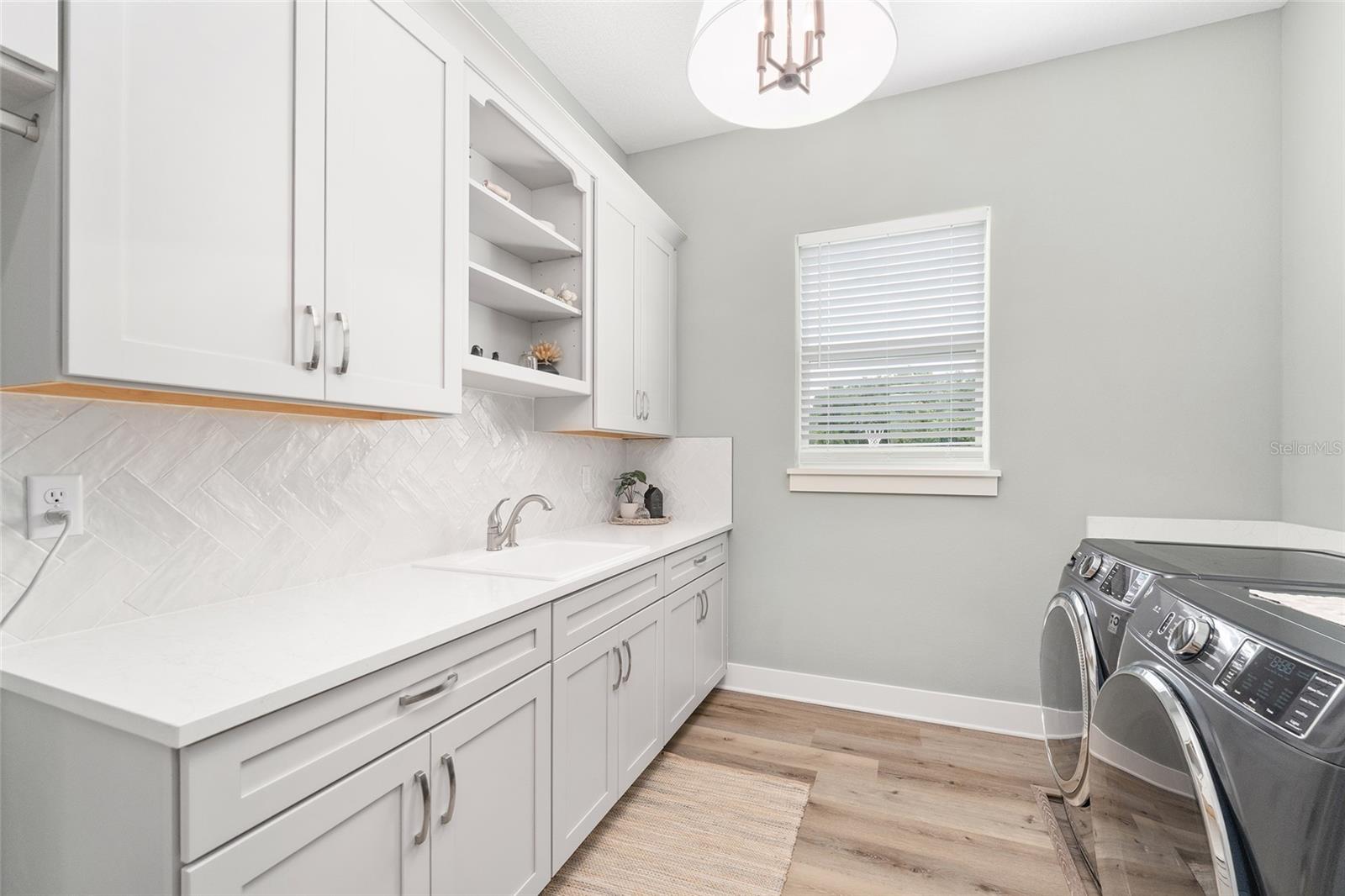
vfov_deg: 76.9
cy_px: 448
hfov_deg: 100.0
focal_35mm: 15
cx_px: 672
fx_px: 564
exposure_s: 1/4
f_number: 8
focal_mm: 15.1
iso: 400
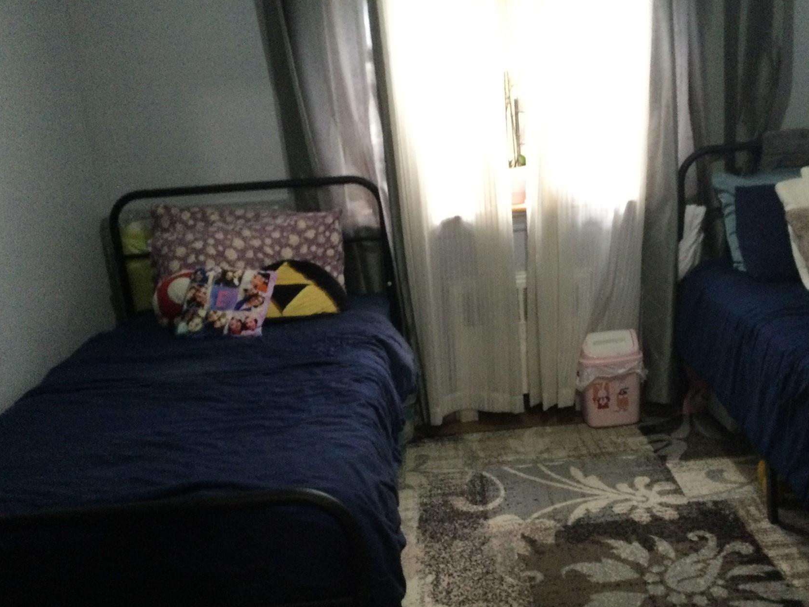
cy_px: 355
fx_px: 888
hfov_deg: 48.8
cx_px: 471
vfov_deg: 37.6
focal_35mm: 38
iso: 200
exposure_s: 1/17
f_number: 2.4
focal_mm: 3.3
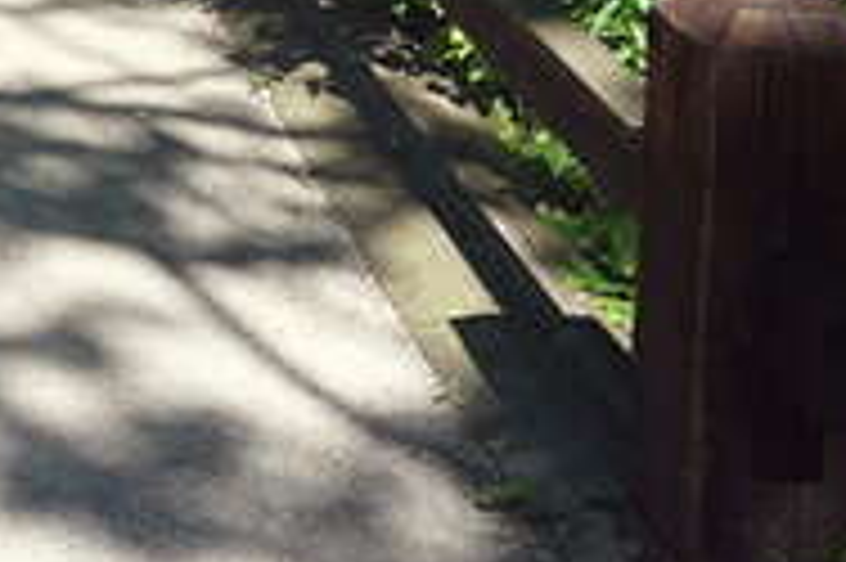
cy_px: -591
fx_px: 2395
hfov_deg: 18.3
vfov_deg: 11.9
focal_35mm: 102
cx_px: -328
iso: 100
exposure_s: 1/100
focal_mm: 16
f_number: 7.1
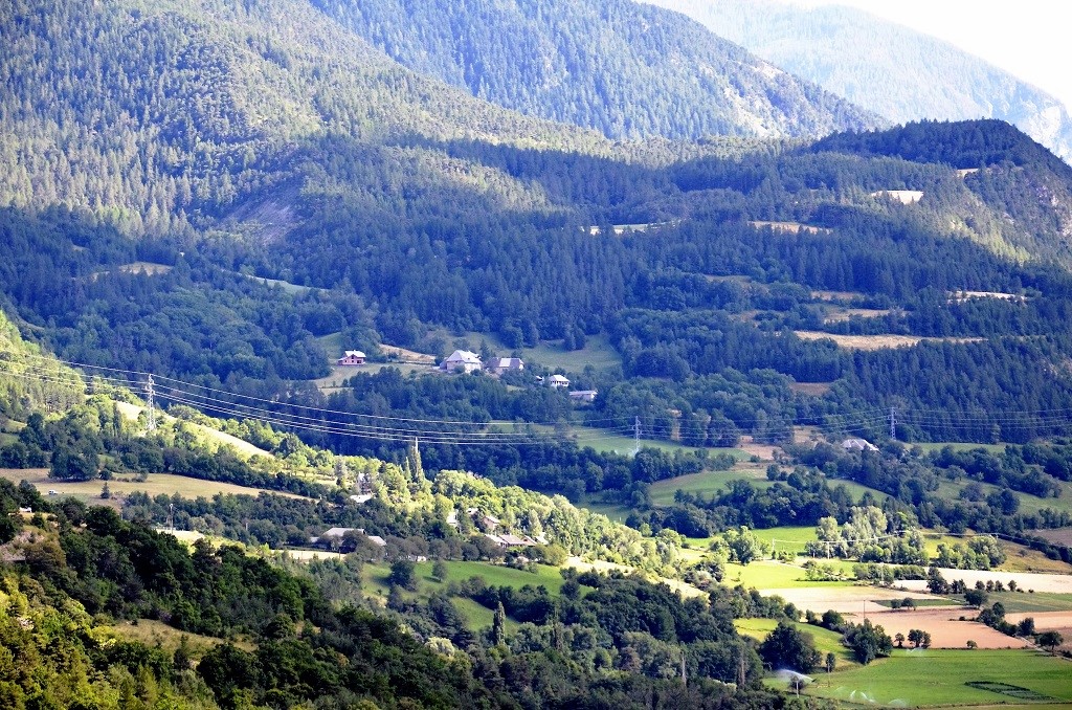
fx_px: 4680
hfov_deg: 13.1
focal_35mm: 158
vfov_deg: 8.7
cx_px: 536
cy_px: 355
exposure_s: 1/800
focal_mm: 105
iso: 1600
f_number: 7.1
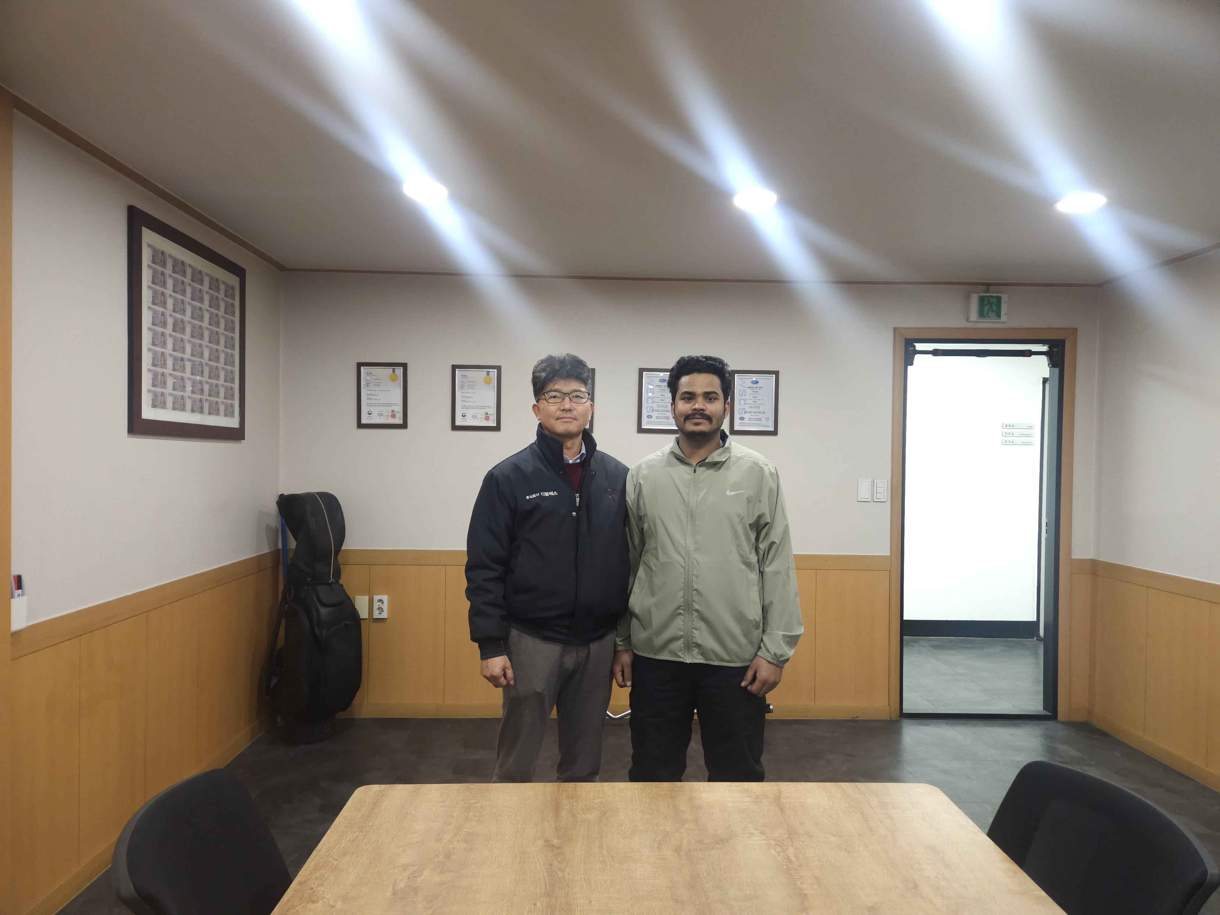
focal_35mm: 23
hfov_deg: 73.9
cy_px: 458
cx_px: 610
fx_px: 811
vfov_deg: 58.9
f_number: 1.8
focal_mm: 5.4
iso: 320
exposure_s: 1/60
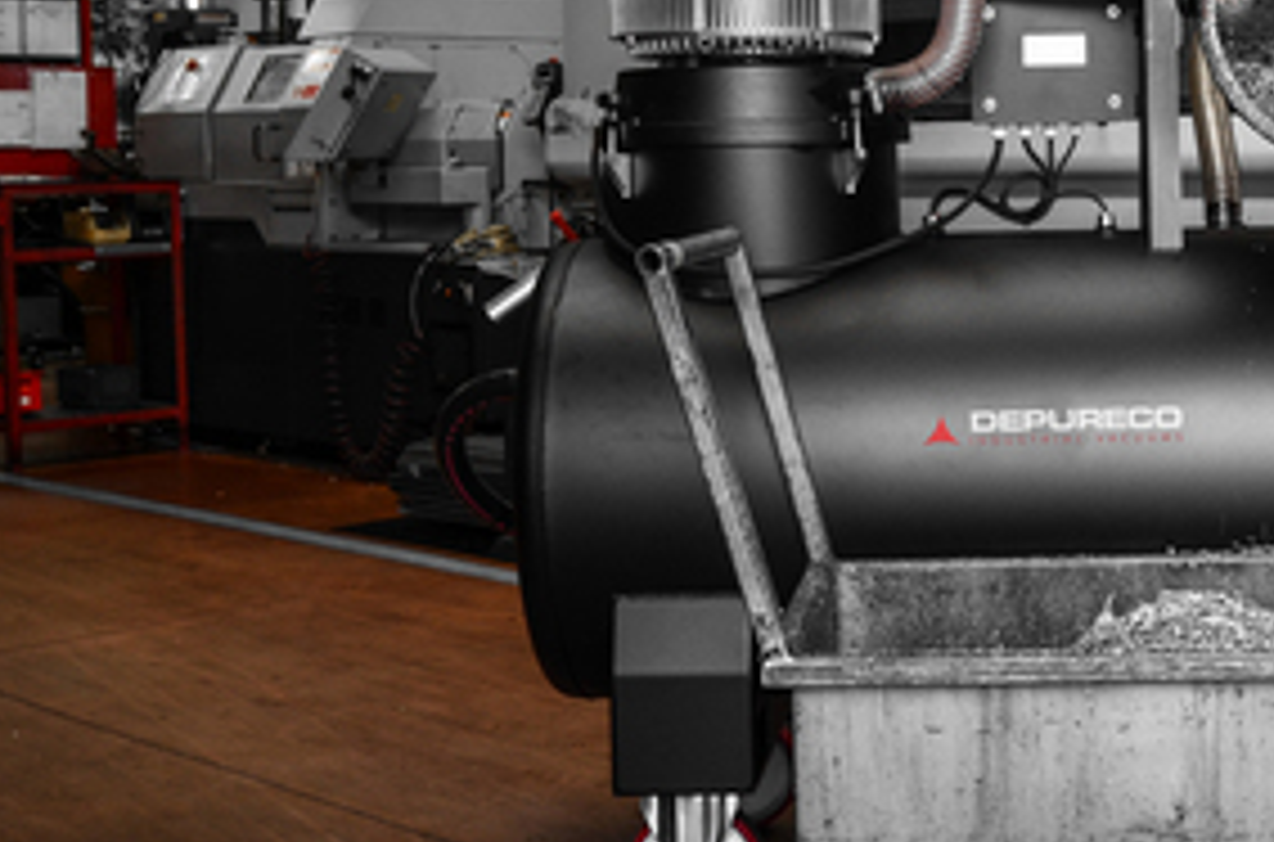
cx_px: 1049
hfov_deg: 31.4
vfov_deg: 21.6
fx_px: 2191
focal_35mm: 62
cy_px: 261
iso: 160
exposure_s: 1/80
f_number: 4.5
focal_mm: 19
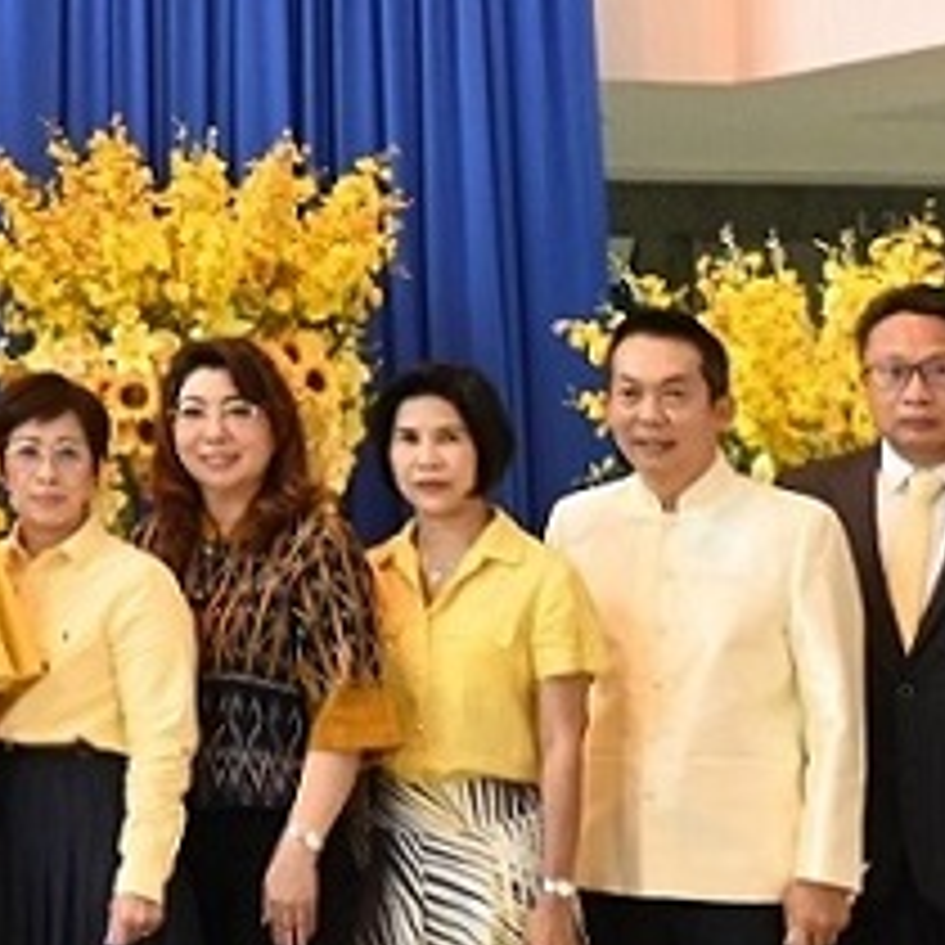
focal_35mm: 181
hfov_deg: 8.8
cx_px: -1330
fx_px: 5590
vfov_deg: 9.6
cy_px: 58
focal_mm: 38
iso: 4500
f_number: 5
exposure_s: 1/250
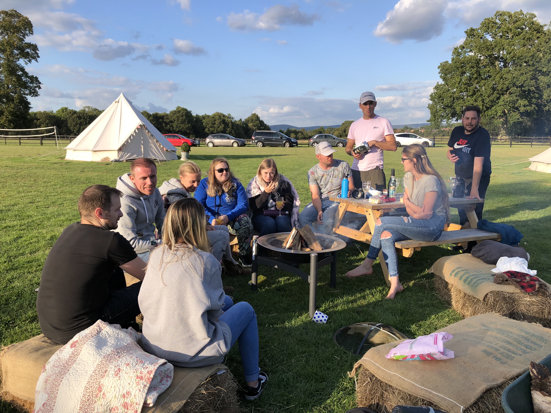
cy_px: 206
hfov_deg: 63.4
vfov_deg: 49.7
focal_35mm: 28
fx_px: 446
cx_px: 276
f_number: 1.8
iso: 20
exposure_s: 1/1021
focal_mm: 3.99
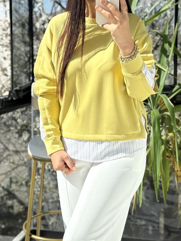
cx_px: 103
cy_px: 82
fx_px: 460
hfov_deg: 22.2
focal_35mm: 66
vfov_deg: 29.2
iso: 64
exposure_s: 1/1513
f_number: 1.78
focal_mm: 6.76
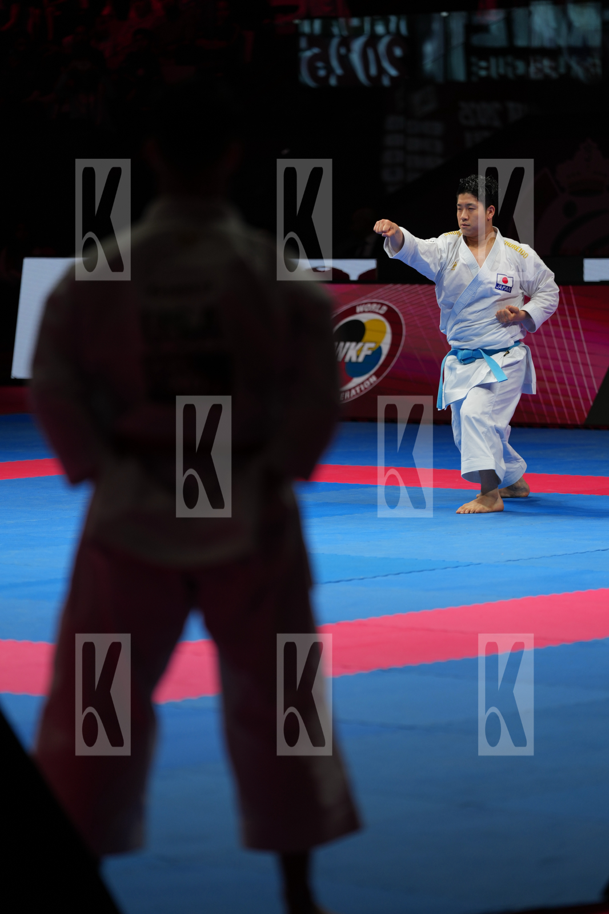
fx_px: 4341
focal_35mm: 171
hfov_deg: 8.0
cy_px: 457
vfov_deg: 12.0
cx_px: 304
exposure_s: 1/500
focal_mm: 171
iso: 200
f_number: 2.8
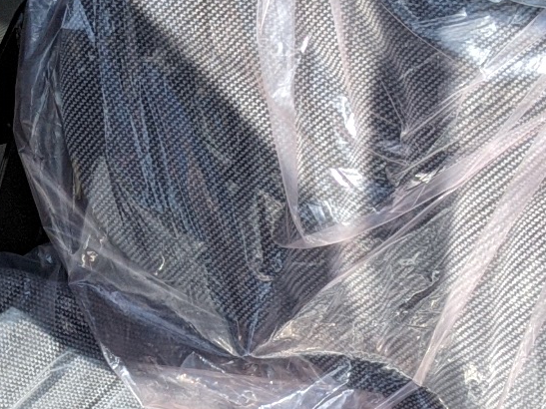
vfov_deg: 11.6
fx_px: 2019
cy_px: 176
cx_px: -61
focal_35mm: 128
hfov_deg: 15.0
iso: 49
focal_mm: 4.44
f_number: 1.8
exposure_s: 1/1381
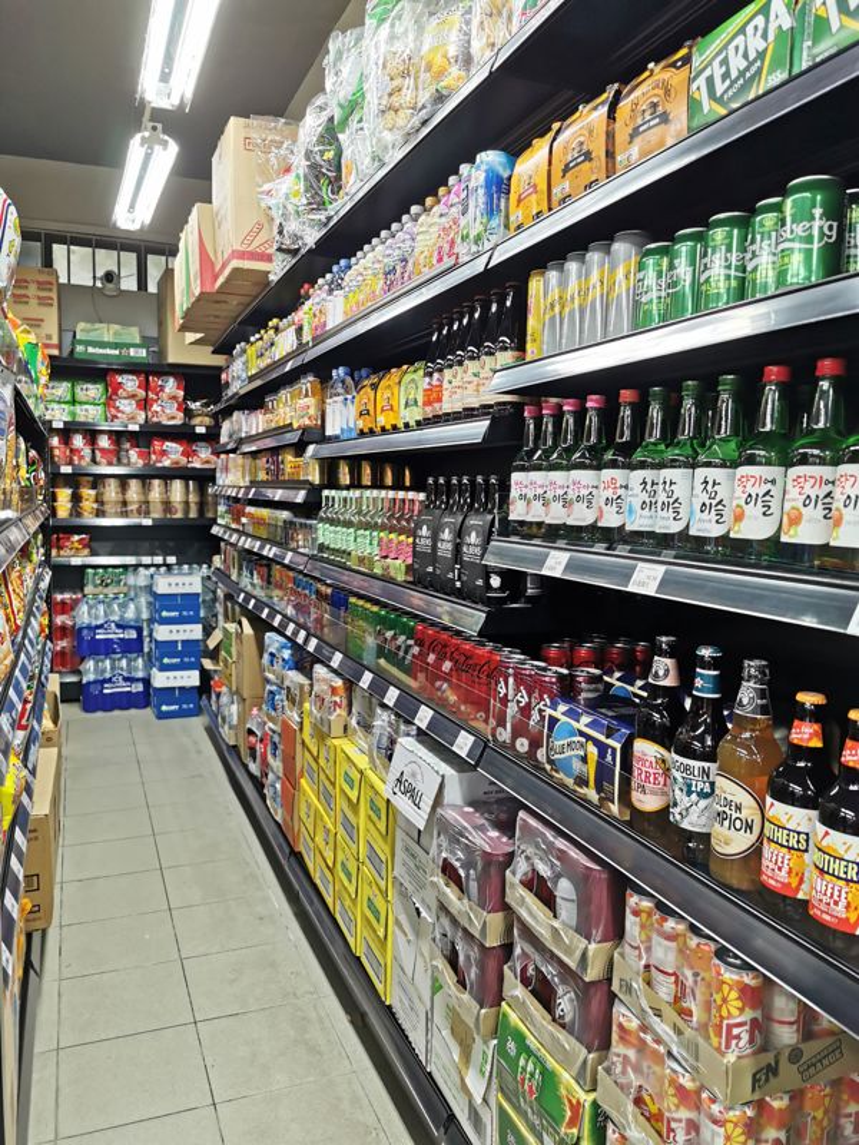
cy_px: 572
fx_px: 893
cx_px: 430
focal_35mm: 27
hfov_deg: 51.4
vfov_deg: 65.3
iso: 80
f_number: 1.6
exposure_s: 1/100
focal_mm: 5.56
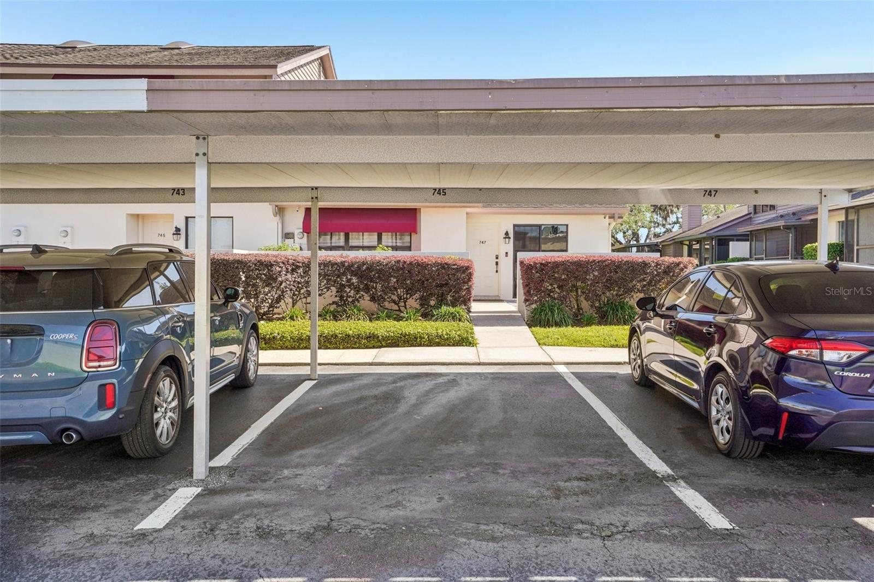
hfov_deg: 67.4
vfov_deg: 47.9
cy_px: 291
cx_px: 437
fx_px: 655
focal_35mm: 27
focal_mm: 18
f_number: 8
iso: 100
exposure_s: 1/90
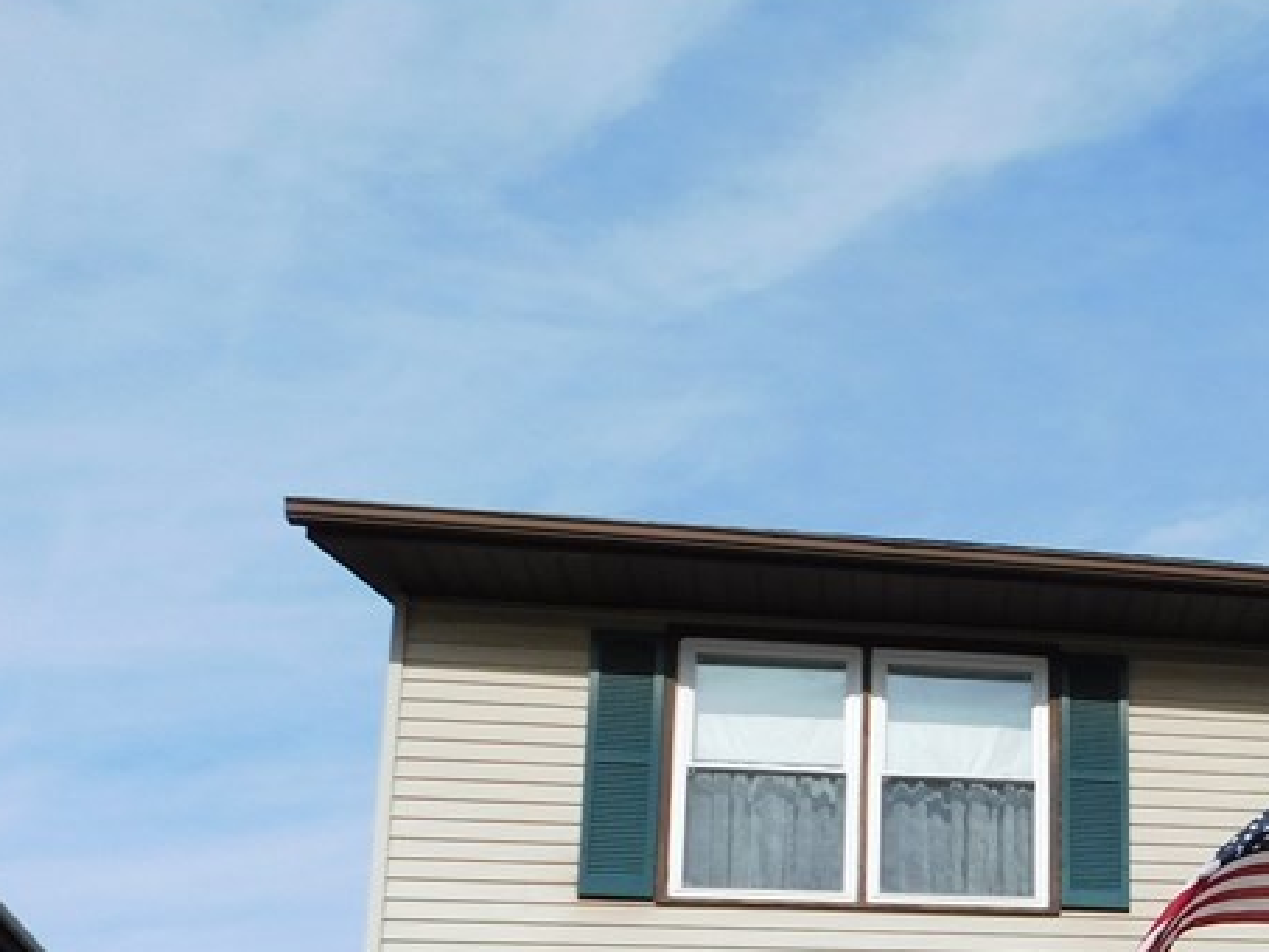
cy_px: 1044
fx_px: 1907
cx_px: 1375
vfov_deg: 25.9
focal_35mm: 52
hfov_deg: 32.6
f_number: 6
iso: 125
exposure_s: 1/500
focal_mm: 4
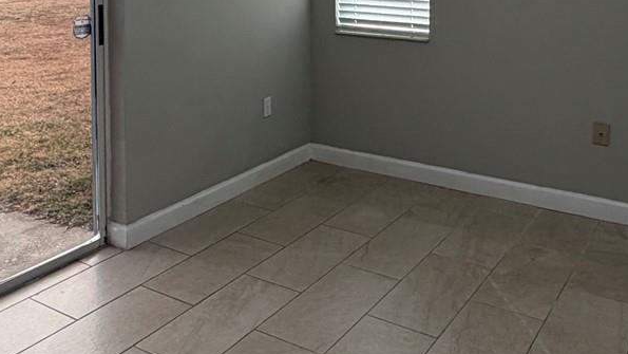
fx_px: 683
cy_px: -30
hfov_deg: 49.3
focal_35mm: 41
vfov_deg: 26.8
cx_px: 353
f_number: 2.2
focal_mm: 2.22
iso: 160
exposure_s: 1/120
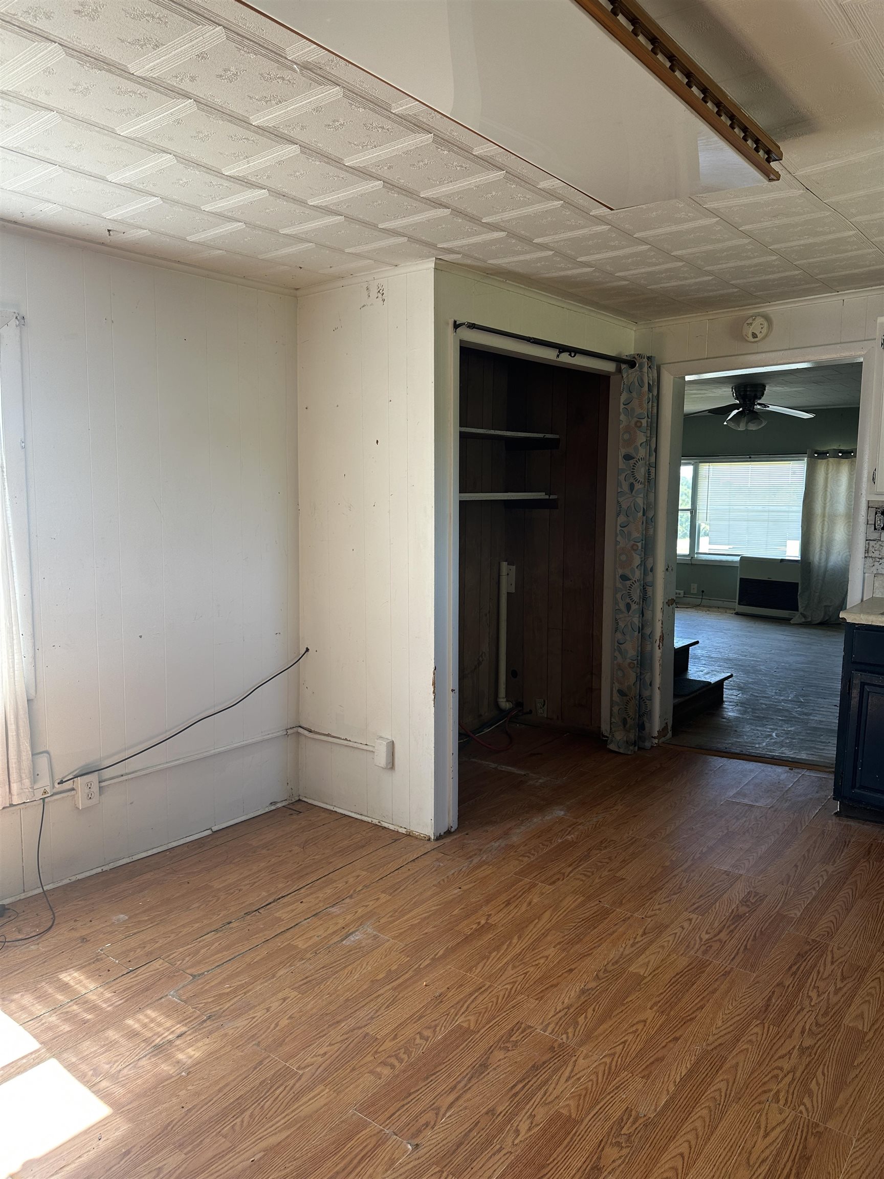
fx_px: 817
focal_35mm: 24
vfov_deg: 71.6
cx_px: 442
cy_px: 590
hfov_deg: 56.8
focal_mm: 6.86
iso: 80
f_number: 1.78
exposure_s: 1/121
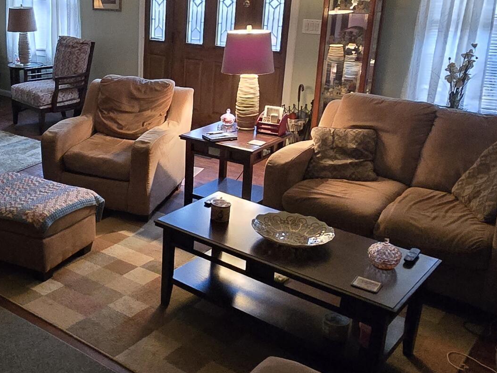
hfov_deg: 47.4
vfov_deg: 38.6
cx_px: 100
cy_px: 161
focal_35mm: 37
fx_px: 531
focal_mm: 2.2
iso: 1000
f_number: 2.2
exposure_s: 1/60
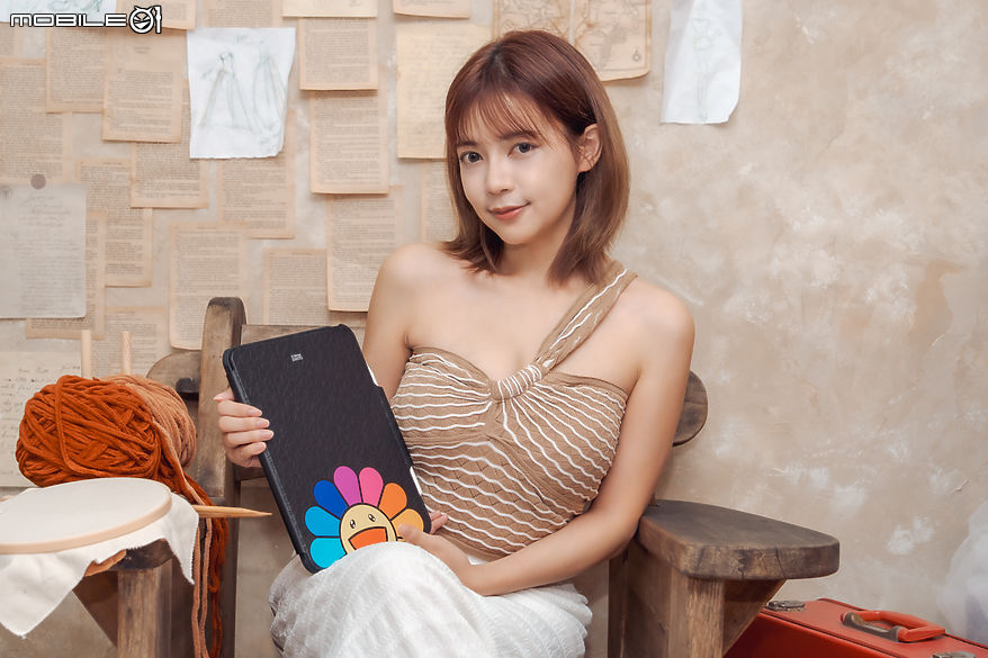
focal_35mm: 62
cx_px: 494
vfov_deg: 21.9
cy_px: 329
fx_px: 1701
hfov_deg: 32.4
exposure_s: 1/60
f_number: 5.6
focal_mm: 62
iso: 1000
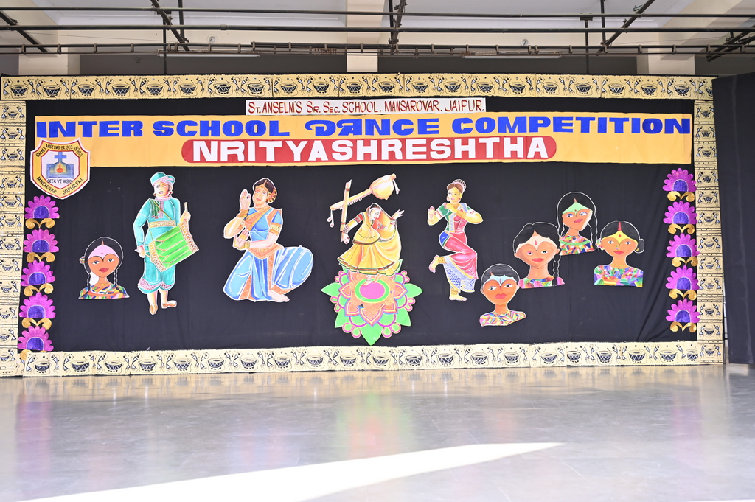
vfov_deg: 37.8
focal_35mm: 35
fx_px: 733
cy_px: 251
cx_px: 378
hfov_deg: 54.5
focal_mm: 35
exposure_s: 1/160
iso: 400
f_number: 4
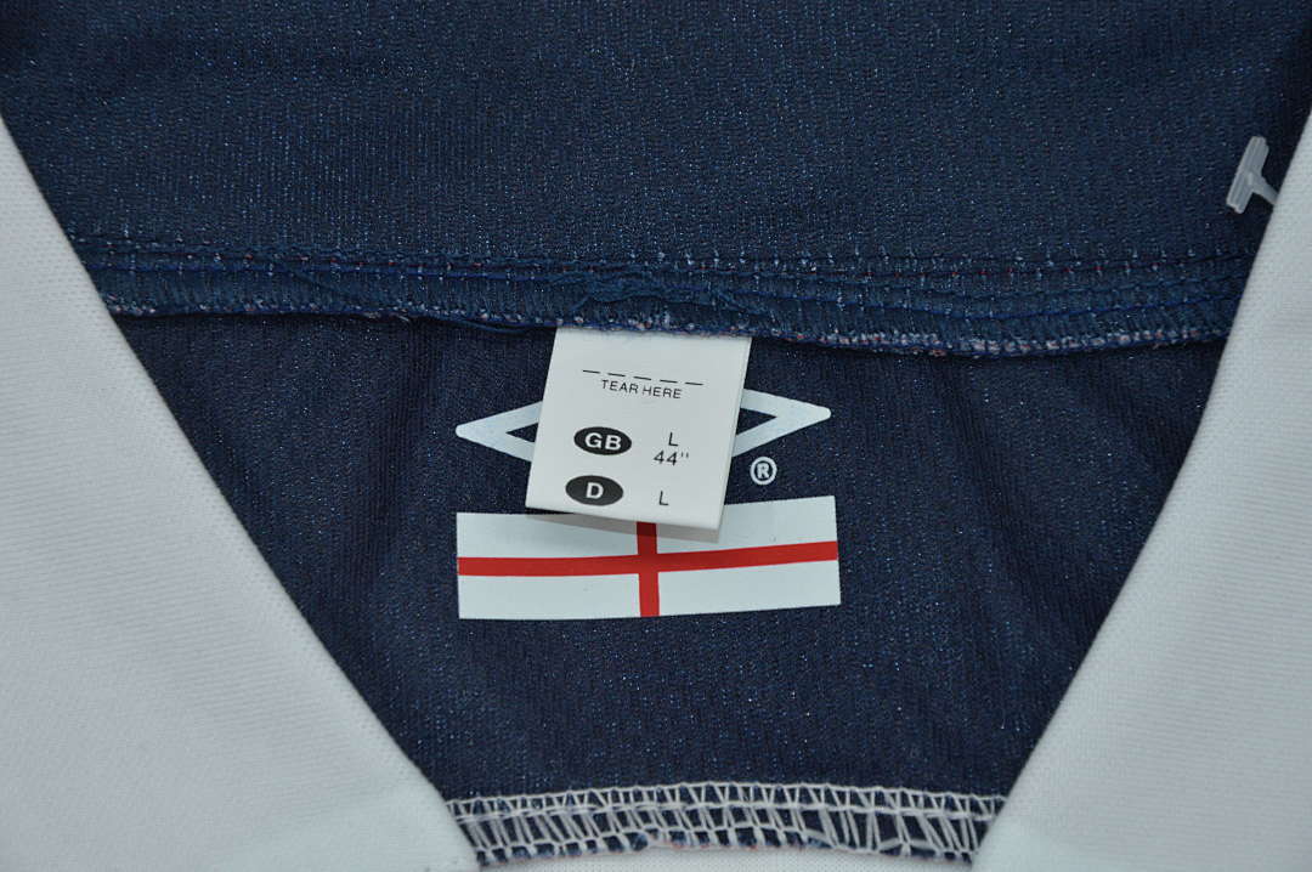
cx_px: 656
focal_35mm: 158
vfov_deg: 8.7
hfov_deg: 13.1
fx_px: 5735
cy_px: 436
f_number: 10
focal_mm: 105
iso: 400
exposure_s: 1/200
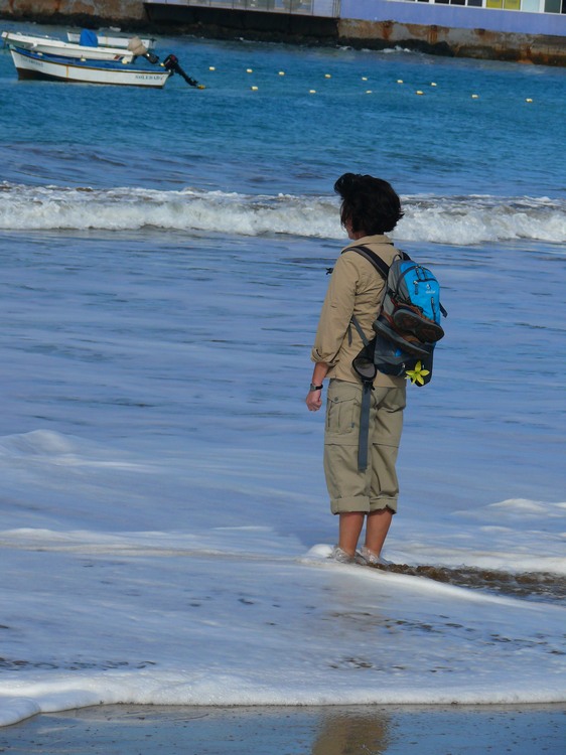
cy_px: 378
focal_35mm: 186
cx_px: 283
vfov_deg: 10.6
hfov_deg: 8.0
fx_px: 4057
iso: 100
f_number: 5.6
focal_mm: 39.4
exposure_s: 1/320
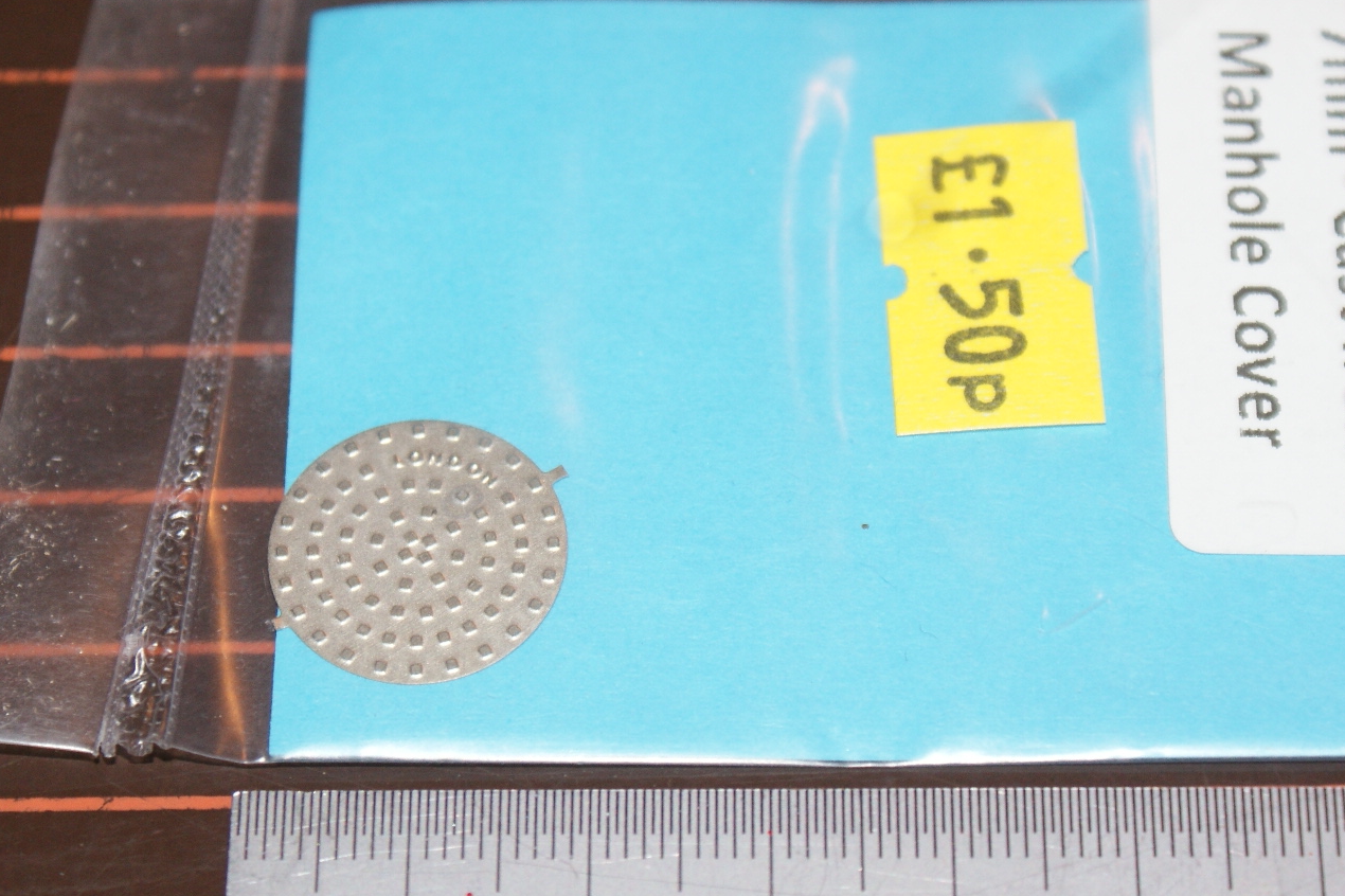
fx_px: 4660
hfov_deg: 16.4
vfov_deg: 11.0
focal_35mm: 125
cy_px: 509
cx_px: 563
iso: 400
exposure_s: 1/80
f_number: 6.3
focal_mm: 55
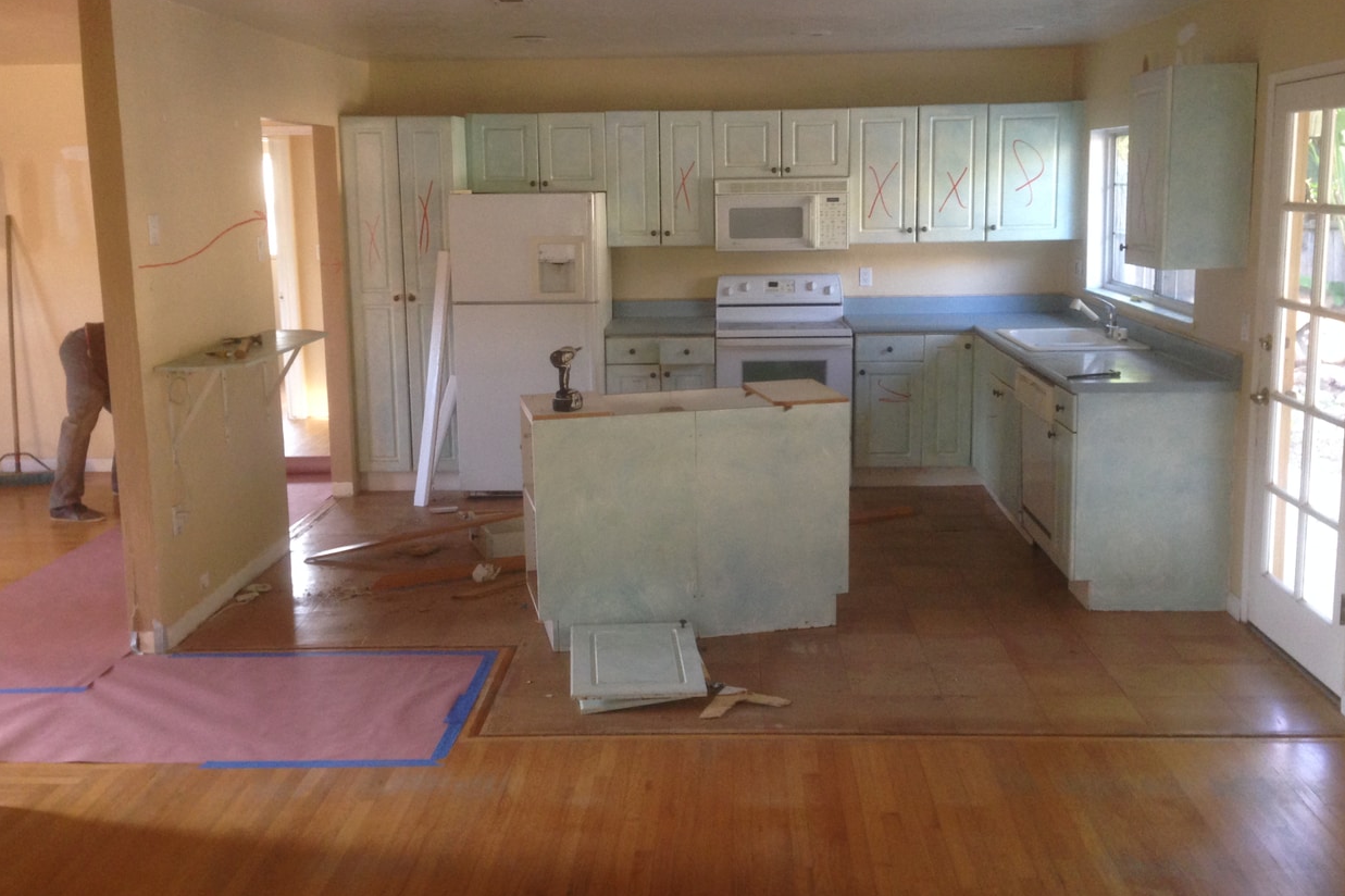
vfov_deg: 35.9
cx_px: 688
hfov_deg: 51.9
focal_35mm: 37
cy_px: 389
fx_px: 1382
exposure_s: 1/20
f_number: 2.4
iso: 125
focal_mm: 4.12
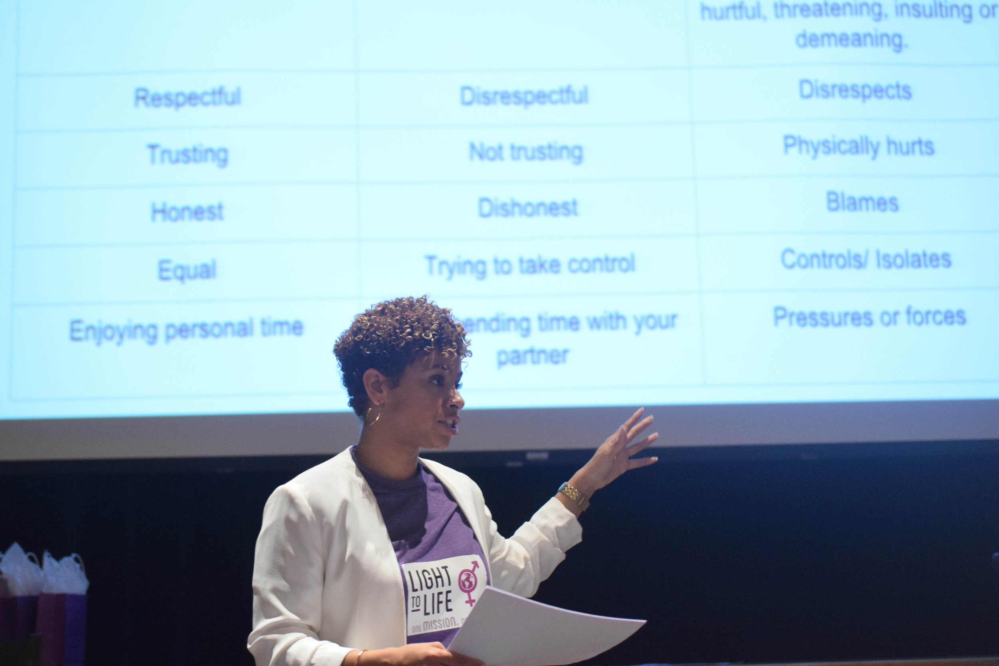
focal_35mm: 66
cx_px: 500
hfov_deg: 30.5
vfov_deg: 20.6
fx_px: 1831
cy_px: 333
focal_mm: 44
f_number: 2.8
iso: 3200
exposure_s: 1/125
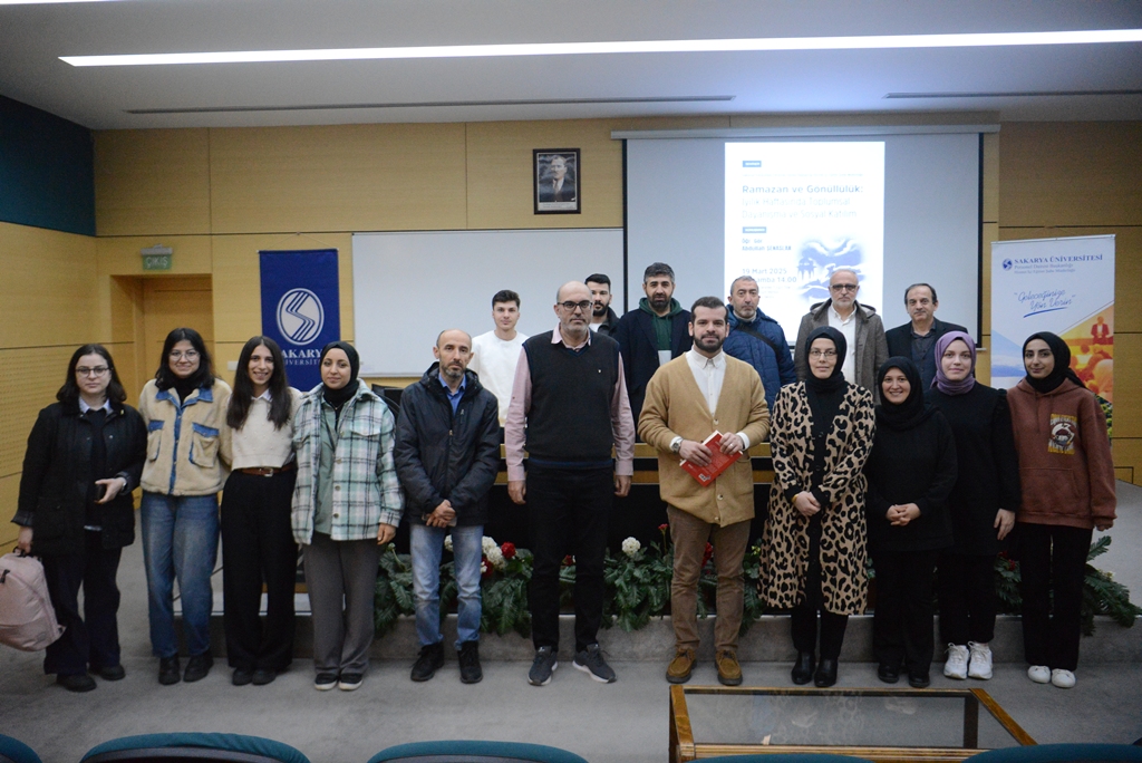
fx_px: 952
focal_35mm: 30
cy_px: 382
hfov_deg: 61.9
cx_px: 571
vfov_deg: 43.7
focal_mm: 30
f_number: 2.8
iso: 6400
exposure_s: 1/250
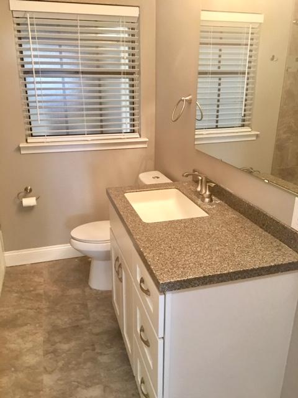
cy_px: 199
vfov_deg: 61.7
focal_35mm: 29
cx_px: 149
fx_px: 333
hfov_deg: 48.2
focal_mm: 4.15
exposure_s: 1/15
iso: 80
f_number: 2.2
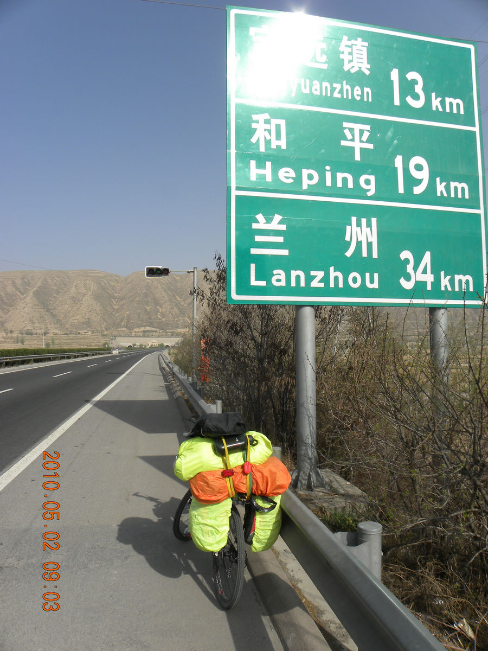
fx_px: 489
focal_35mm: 26
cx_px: 244
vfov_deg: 67.3
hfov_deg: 53.1
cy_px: 326
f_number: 6.3
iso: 64
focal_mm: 4.6
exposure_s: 1/302
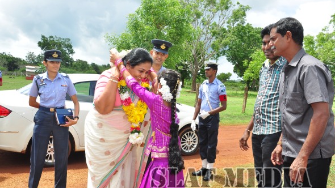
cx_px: 166
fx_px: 298
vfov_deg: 35.1
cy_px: 99
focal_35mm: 34
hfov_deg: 58.7
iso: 320
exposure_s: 1/160
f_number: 9
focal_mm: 21
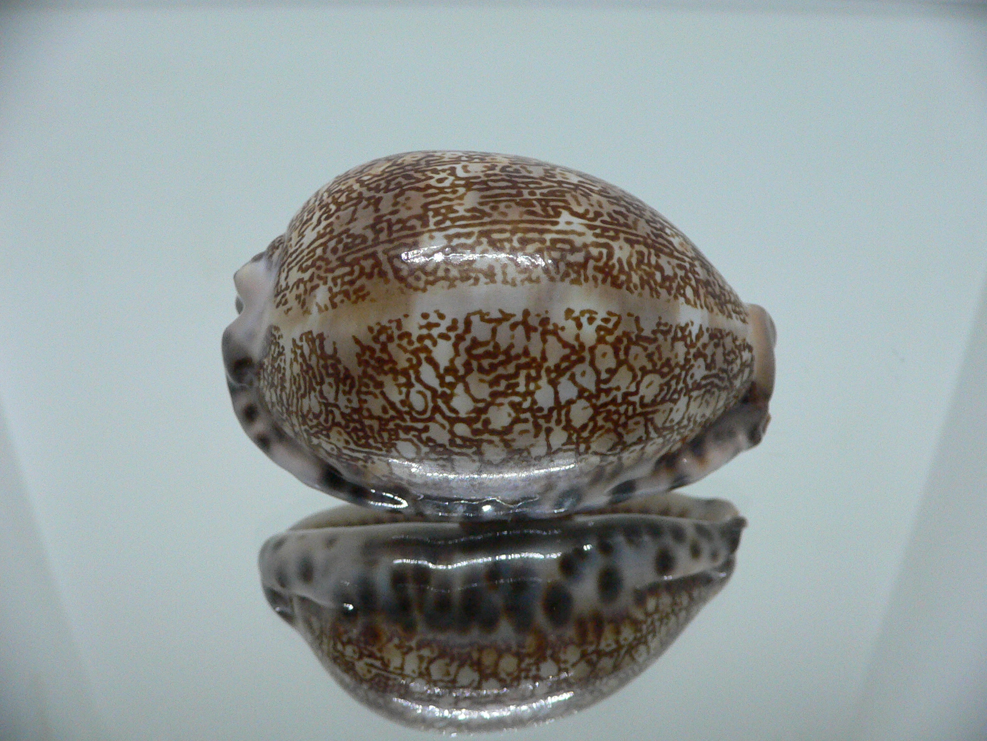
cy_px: 370
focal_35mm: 35
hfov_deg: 52.6
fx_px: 998
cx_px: 494
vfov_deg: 40.7
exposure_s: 1/50
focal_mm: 4.6
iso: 200
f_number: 2.8
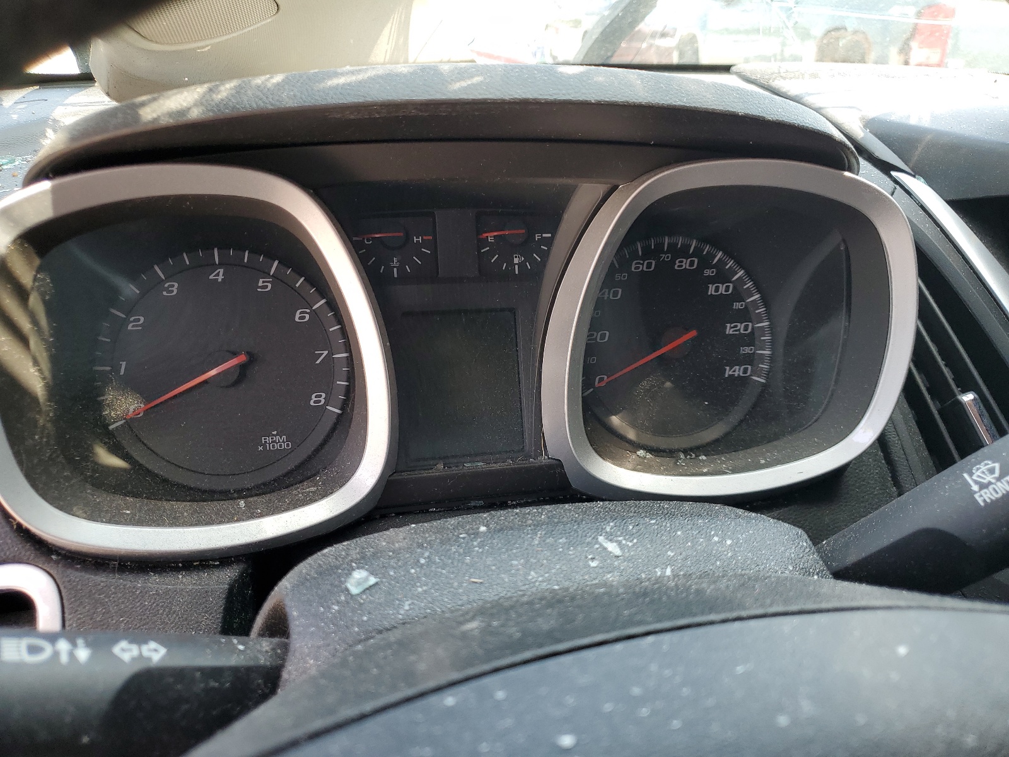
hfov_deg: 67.3
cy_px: 378
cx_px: 504
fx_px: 758
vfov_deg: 53.1
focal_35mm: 26
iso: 50
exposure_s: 1/145
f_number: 1.5
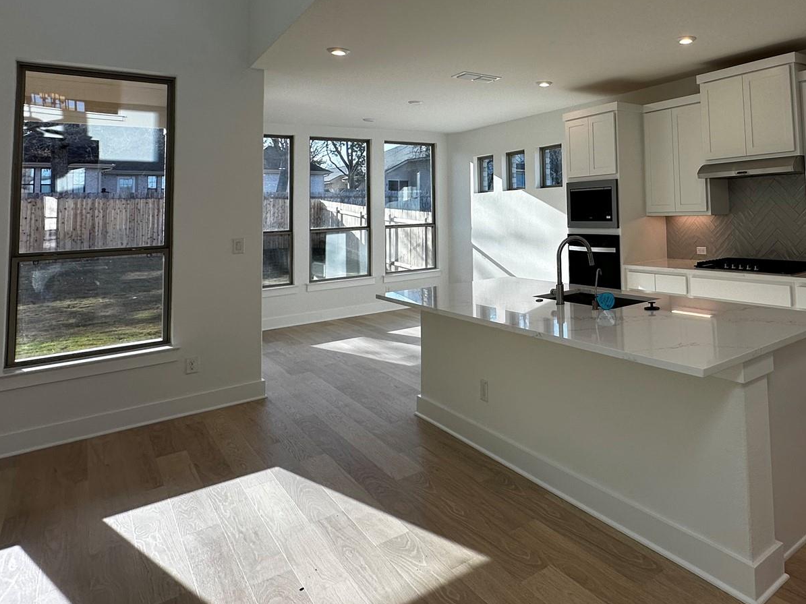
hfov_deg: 67.2
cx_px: 602
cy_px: 164
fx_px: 559
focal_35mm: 24
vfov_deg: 54.6
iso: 40
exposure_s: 1/348
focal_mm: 2.22
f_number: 2.2
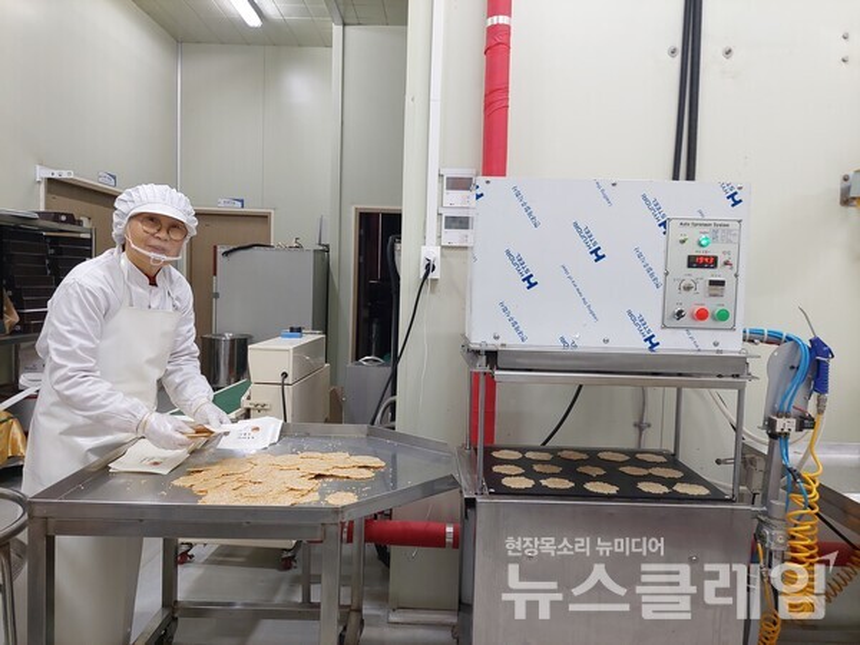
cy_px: 322
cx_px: 430
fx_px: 596
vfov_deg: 56.8
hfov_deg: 71.6
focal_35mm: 24
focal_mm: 5.23
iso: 500
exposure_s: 1/60
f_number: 1.8
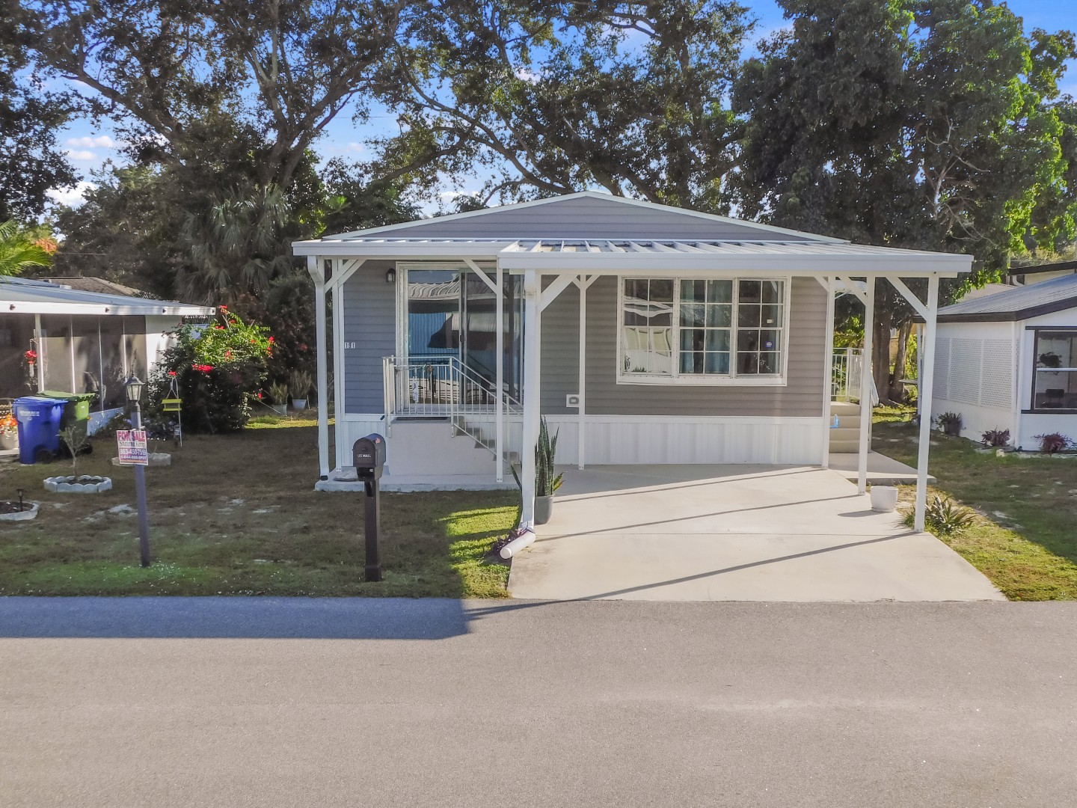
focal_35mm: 40
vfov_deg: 36.0
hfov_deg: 46.8
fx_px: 1245
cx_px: 538
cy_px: 404
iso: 125
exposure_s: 1/800
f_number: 3.6
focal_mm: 7.1
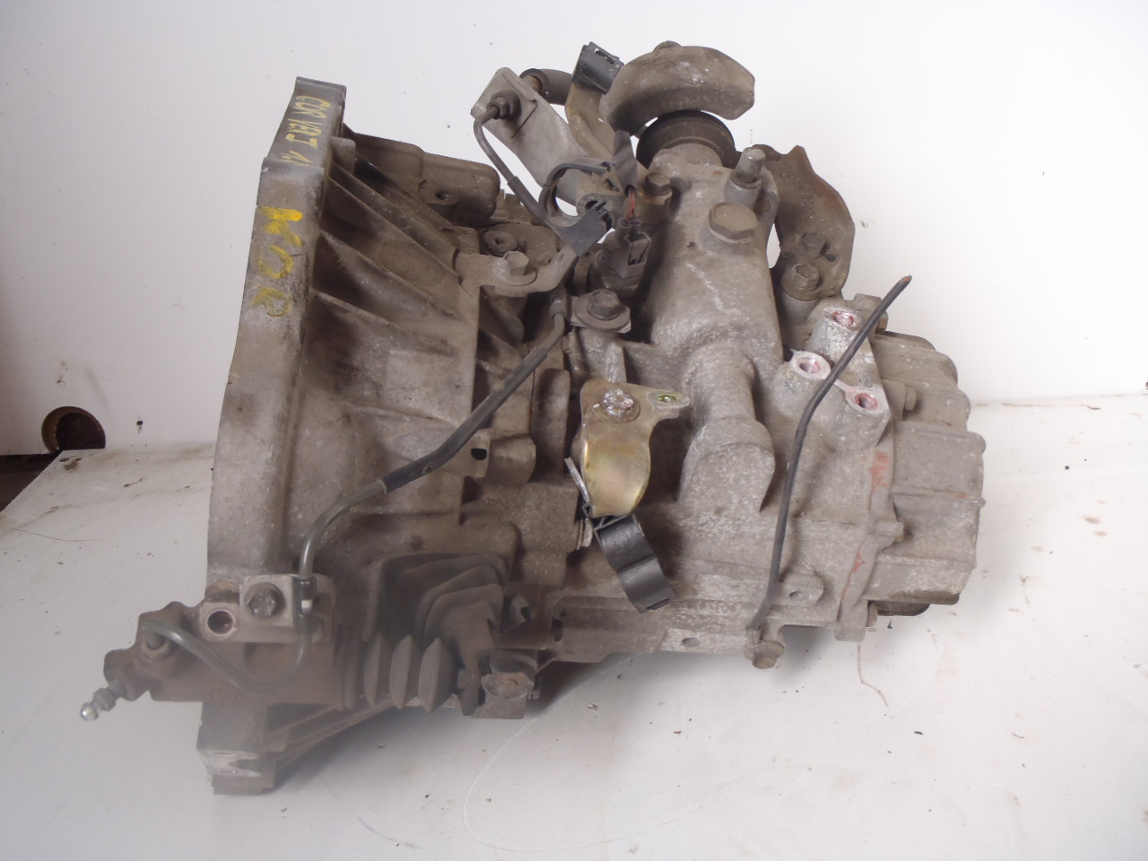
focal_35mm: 38
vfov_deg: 37.7
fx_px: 1260
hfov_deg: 49.0
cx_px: 574
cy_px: 430
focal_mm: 6.83
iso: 160
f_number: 4.6
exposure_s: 1/40
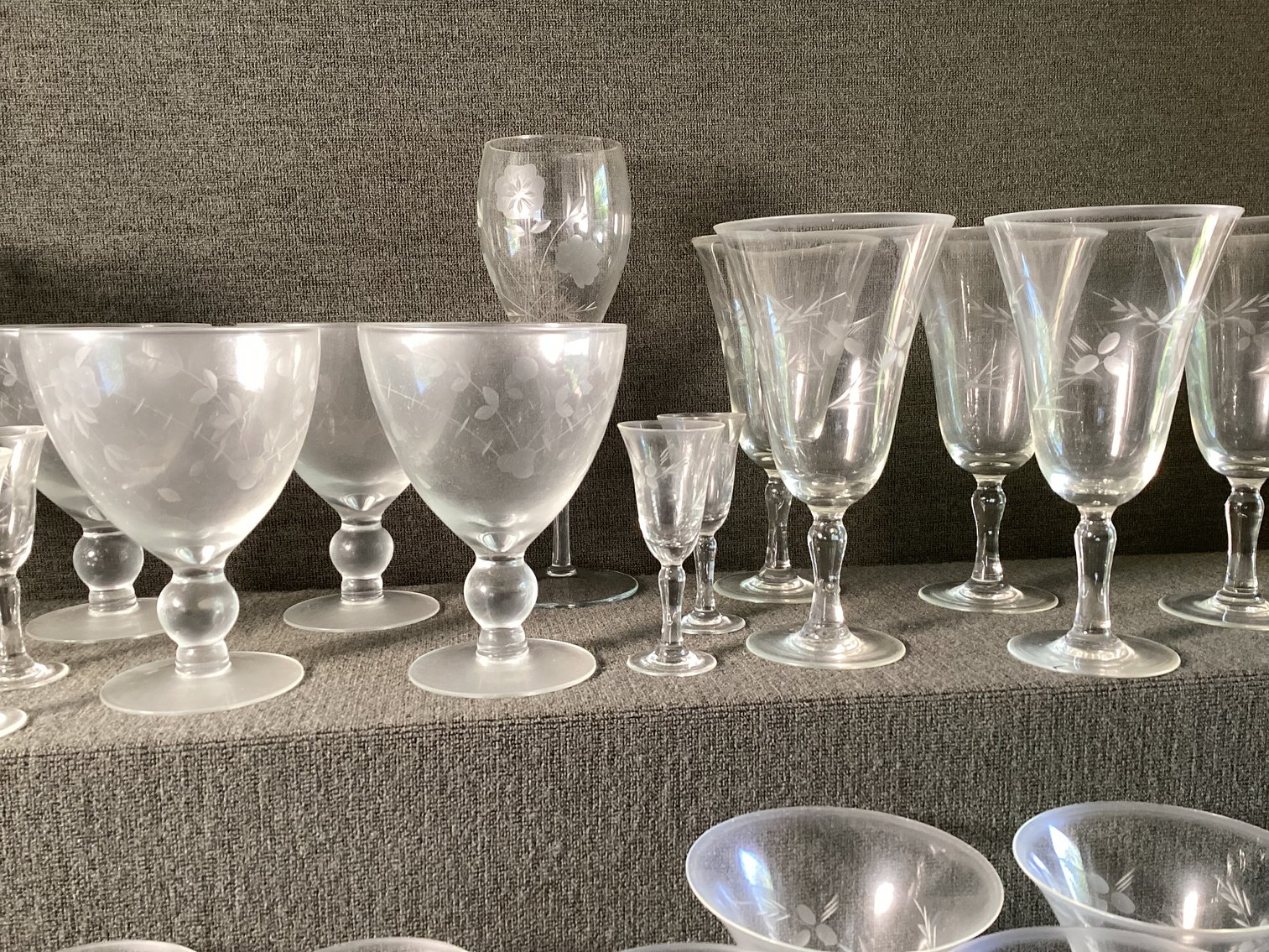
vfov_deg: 45.4
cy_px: 476
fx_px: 1137
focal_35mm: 31
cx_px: 634
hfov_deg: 58.3
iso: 125
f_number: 2.4
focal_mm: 3.3
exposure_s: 1/60
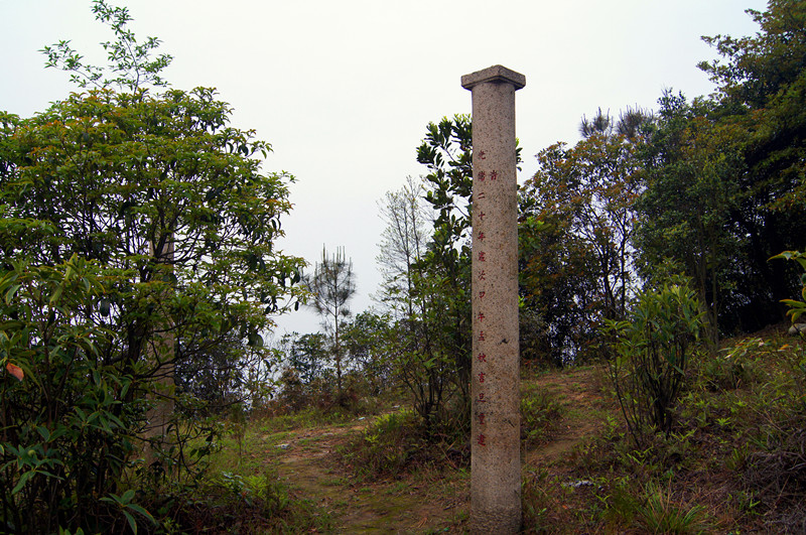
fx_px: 671
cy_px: 268
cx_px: 403
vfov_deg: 43.5
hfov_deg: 62.0
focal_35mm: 30
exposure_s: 1/250
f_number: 5
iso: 100
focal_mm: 20
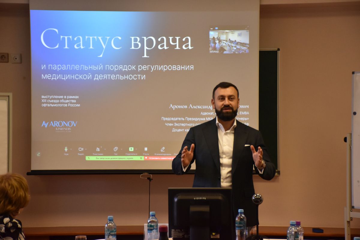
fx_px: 1050
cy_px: 120
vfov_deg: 13.0
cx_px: 180
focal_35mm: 105
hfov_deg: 19.5
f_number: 5
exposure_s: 1/125
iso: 1000
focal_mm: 70
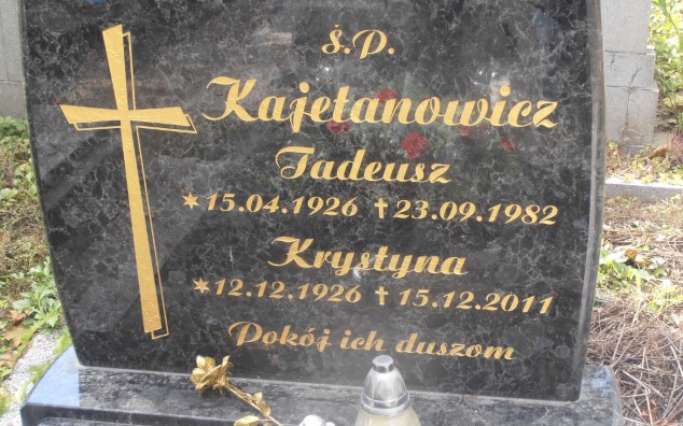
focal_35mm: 61
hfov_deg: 33.5
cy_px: 184
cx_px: 344
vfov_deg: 21.3
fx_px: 1135
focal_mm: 10.04
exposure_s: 1/60
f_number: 4.5
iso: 80
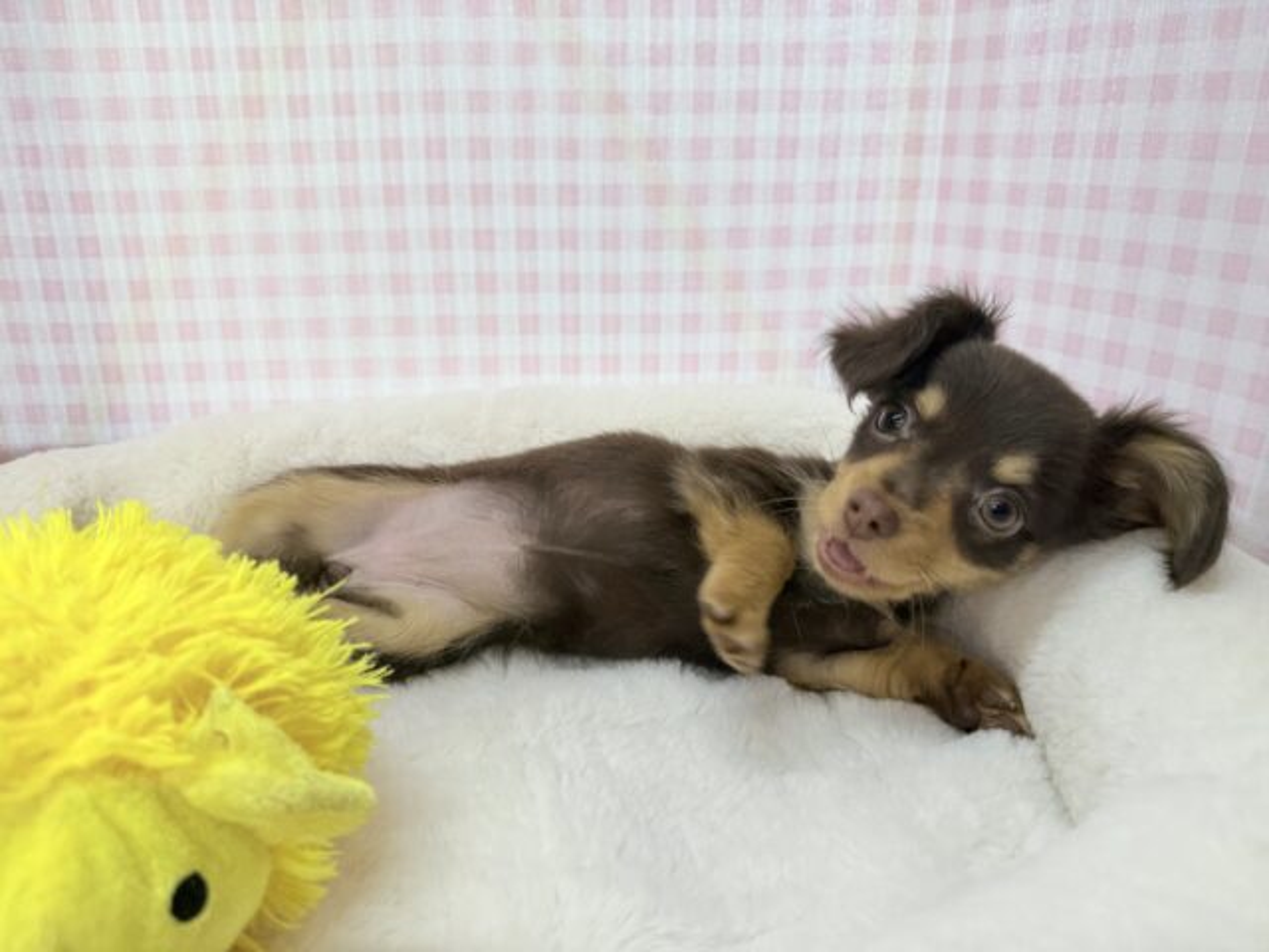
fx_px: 880
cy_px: 476
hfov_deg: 71.6
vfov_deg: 56.8
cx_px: 634
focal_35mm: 24
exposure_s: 1/100
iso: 64
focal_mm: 6.76
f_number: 1.78
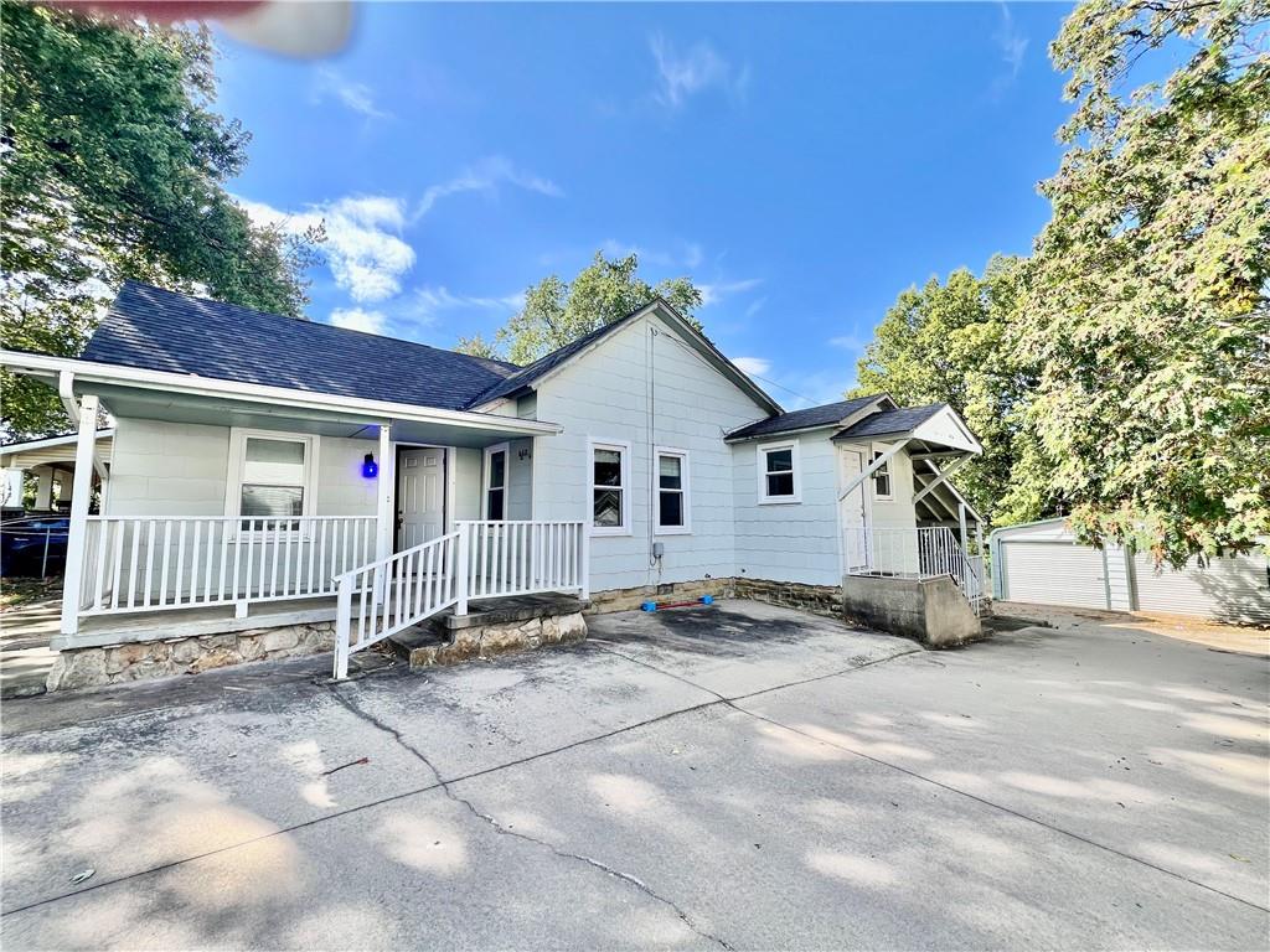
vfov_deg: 89.9
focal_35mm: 13
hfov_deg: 106.2
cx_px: 635
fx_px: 477
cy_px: 476
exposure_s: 1/395
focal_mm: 1.57
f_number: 1.8
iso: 32
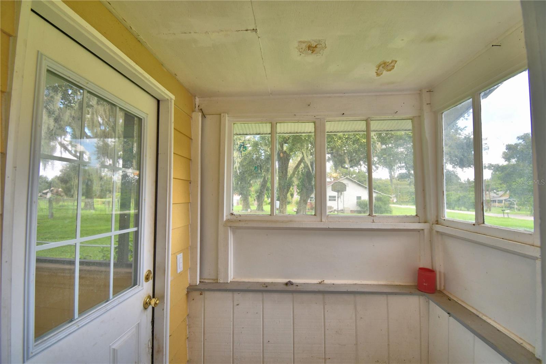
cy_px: 182
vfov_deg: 77.3
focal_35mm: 15
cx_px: 273
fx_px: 227
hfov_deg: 100.4
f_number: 4.5
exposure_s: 1/160
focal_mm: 10
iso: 200
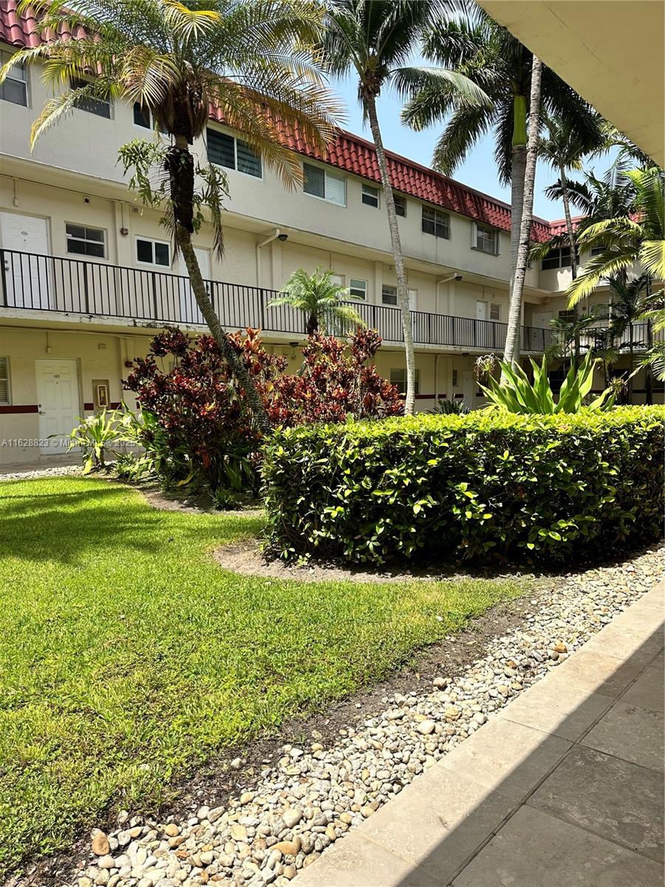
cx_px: 332
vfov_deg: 71.6
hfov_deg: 56.8
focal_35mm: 24
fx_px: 615
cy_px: 444
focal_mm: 6.86
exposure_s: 1/2732
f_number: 1.78
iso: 80
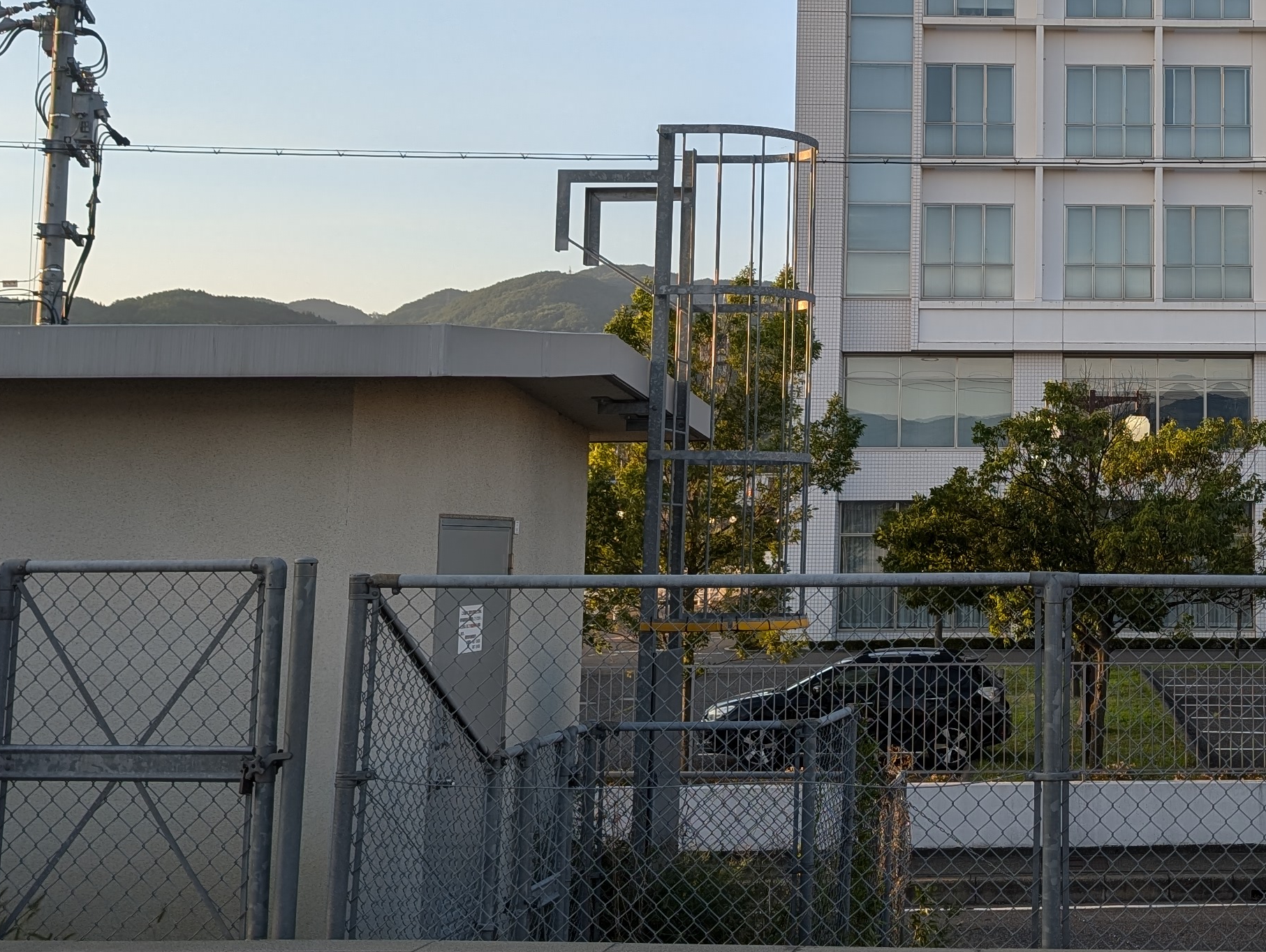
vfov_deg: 26.8
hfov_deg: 33.8
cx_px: 1115
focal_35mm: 54
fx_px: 1978
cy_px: 253
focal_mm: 6.9
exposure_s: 1/256
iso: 20
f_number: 1.68
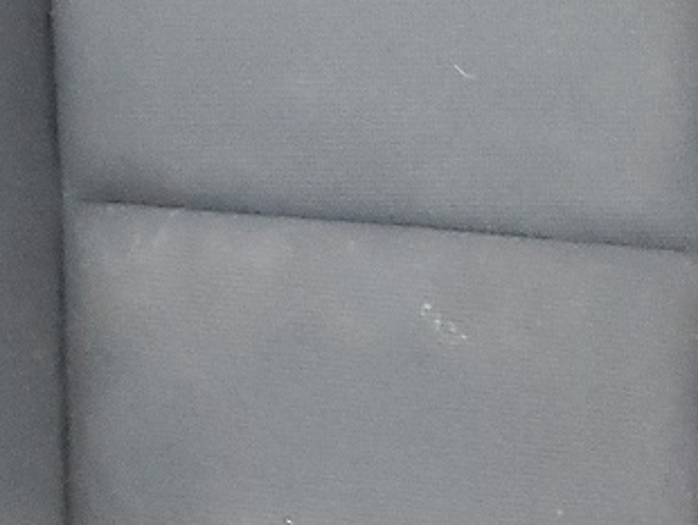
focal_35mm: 134
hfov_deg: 12.8
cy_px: 561
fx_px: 2704
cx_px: 1394
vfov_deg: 11.0
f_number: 1.5
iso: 309
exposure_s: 1/24
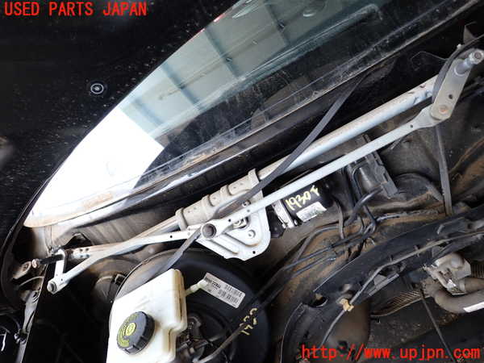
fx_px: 350
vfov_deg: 54.9
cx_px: 242
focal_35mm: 25
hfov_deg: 69.4
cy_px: 182
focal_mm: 4.5
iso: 100
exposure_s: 1/125
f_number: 2
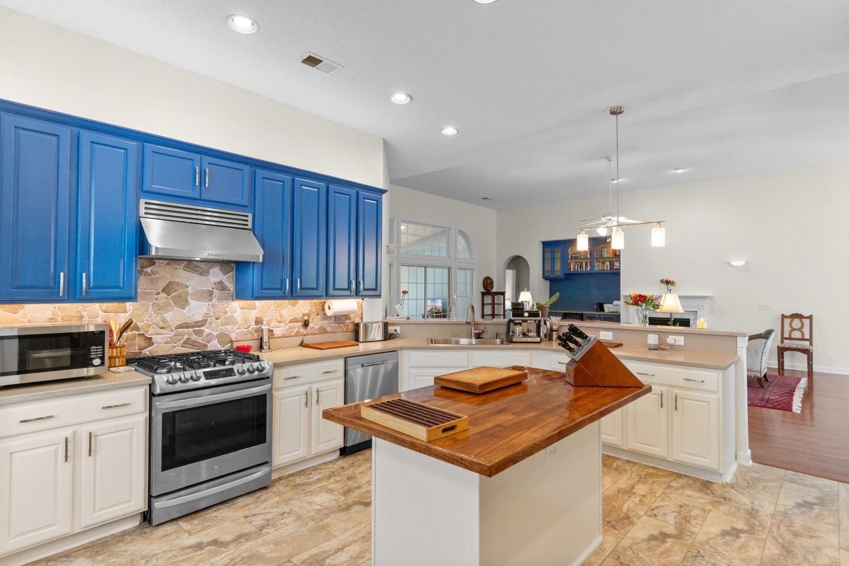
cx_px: 424
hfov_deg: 90.0
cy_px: 283
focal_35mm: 18
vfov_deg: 67.4
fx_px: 424
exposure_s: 1/10
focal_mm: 12
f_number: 4.8
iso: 100
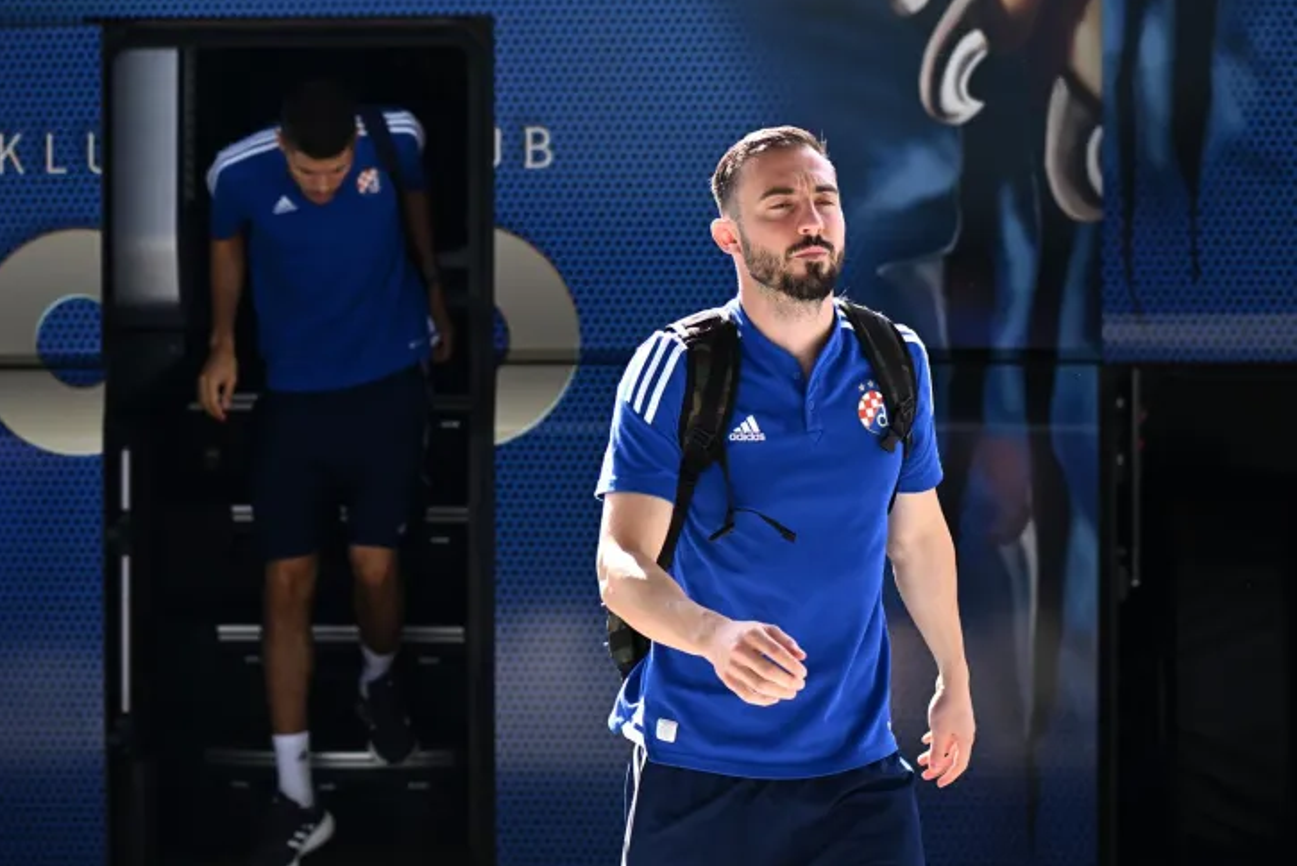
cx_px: 644
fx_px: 3964
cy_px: 439
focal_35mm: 110
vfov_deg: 12.5
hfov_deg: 18.6
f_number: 4.5
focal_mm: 105
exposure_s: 1/1600
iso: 800
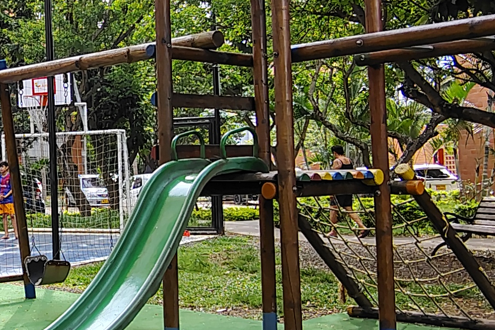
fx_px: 921
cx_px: 14
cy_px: 154
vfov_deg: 20.3
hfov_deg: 28.4
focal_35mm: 67
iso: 100
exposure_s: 1/179
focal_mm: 2.13
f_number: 2.2
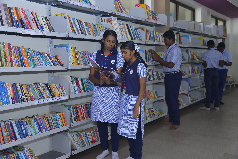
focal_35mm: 38
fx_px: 251
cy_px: 80
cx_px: 119
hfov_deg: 50.7
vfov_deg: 35.1
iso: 320
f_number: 4
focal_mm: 38
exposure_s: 1/125
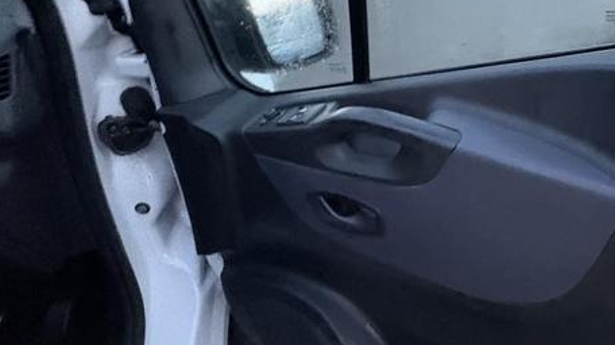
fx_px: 489
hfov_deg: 57.5
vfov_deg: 37.5
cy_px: 70
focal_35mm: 30
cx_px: 525
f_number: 2.2
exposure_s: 1/40
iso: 1000
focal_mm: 2.22
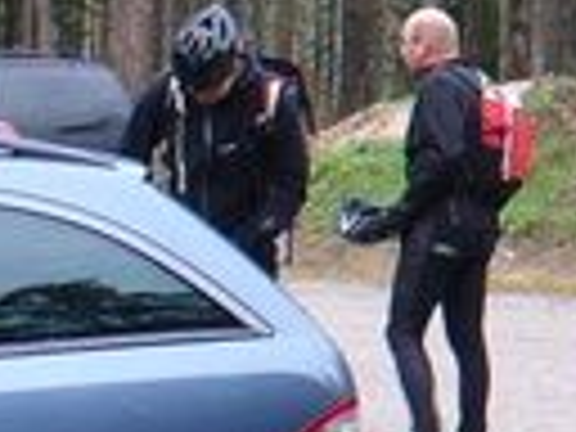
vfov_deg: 7.1
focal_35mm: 209
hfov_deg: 9.1
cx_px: 1033
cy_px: 176
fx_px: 3478
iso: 100
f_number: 2.8
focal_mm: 6.1
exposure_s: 1/30
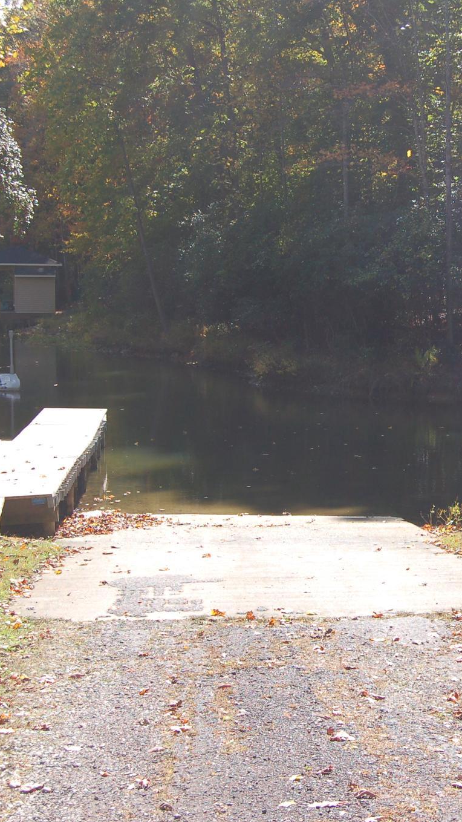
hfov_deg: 16.8
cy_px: 411
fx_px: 1546
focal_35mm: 71
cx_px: 417
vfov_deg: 29.7
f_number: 5.6
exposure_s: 1/500
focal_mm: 30
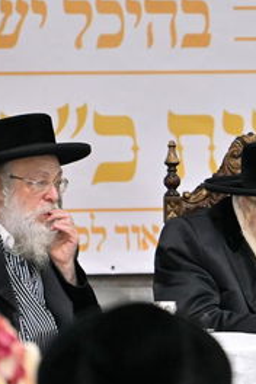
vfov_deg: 4.5
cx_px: 225
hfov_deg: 3.0
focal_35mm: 455
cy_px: 192
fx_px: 4853
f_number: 2.8
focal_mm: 200
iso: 320
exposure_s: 1/320
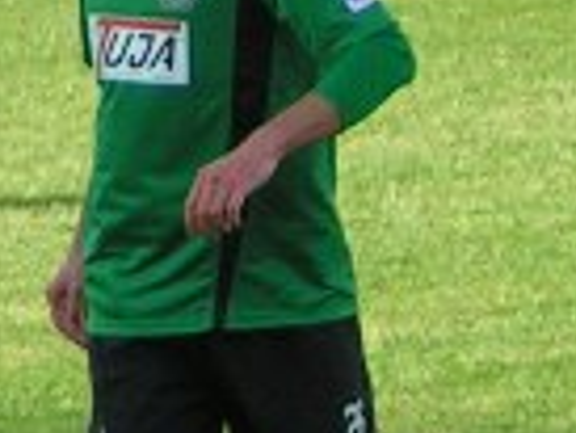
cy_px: 265
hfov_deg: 1.0
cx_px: 555
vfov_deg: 0.7
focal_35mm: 1988
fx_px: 33109
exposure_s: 1/400
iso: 100
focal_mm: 52
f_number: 3.5
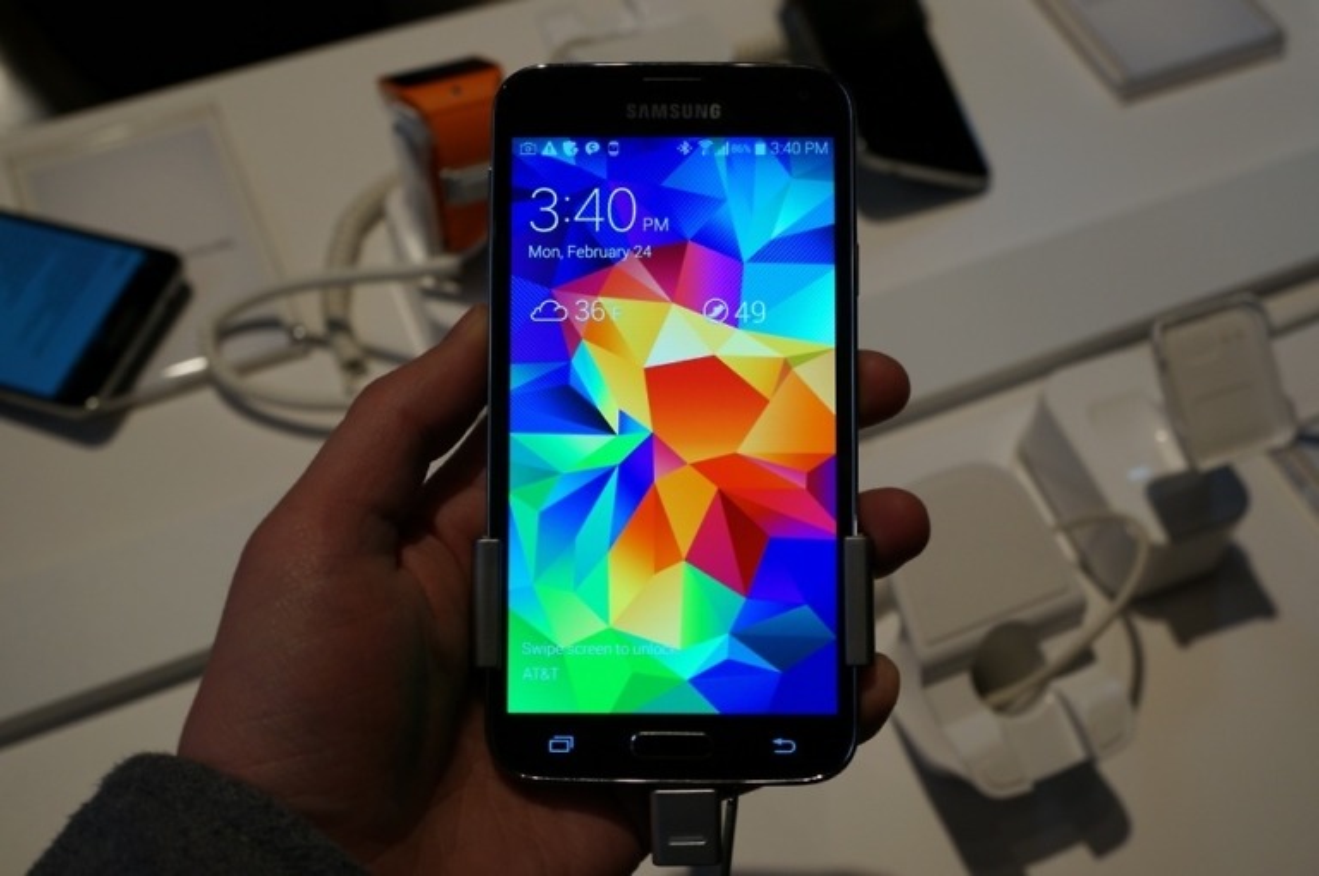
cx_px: 660
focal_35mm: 45
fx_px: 1647
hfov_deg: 43.7
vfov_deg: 29.8
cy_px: 438
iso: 250
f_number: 5.6
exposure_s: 1/60
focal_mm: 30
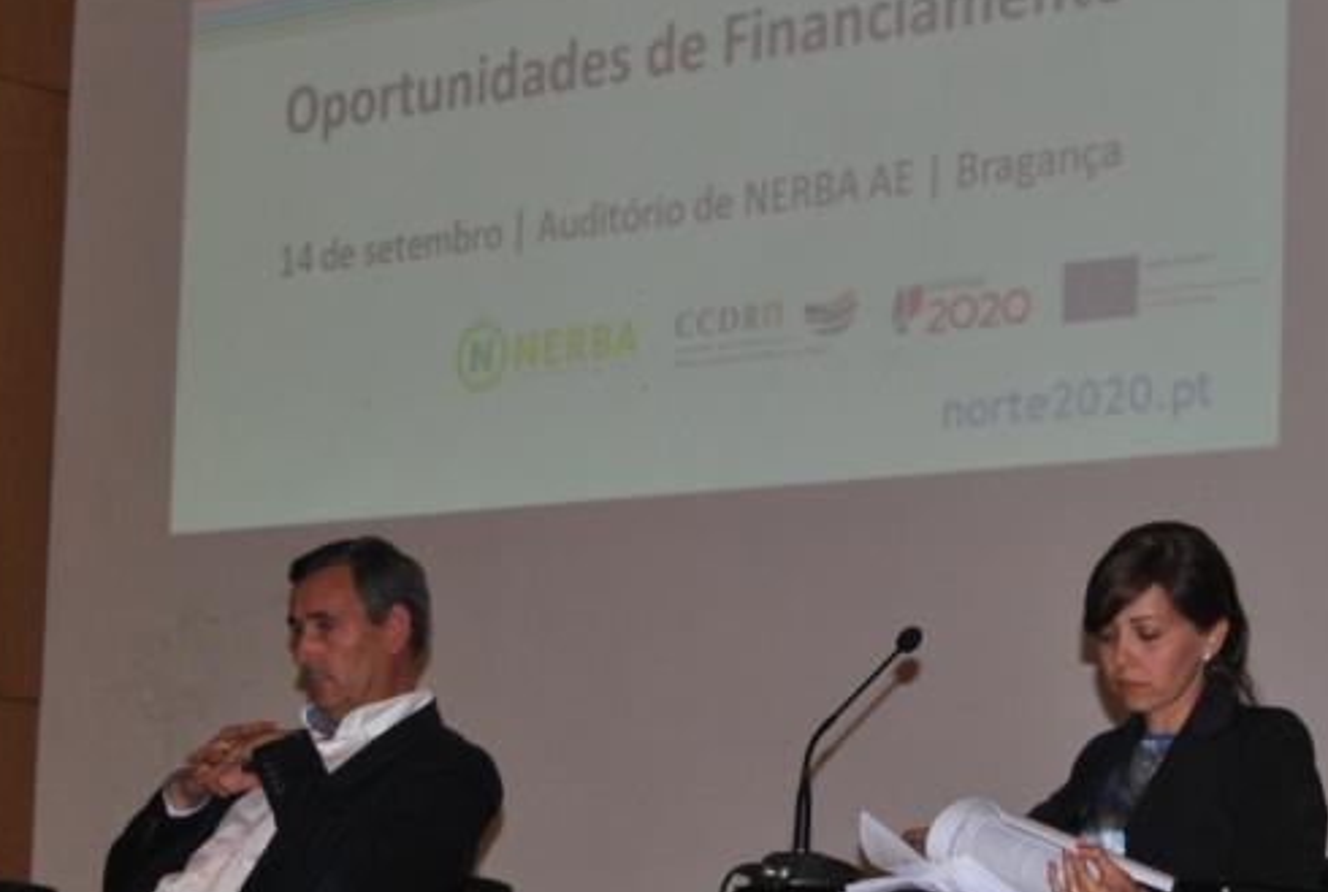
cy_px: 392
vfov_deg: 11.6
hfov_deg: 17.1
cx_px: 523
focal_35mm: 119
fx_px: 4399
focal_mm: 38
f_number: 4.8
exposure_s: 1/60
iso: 200
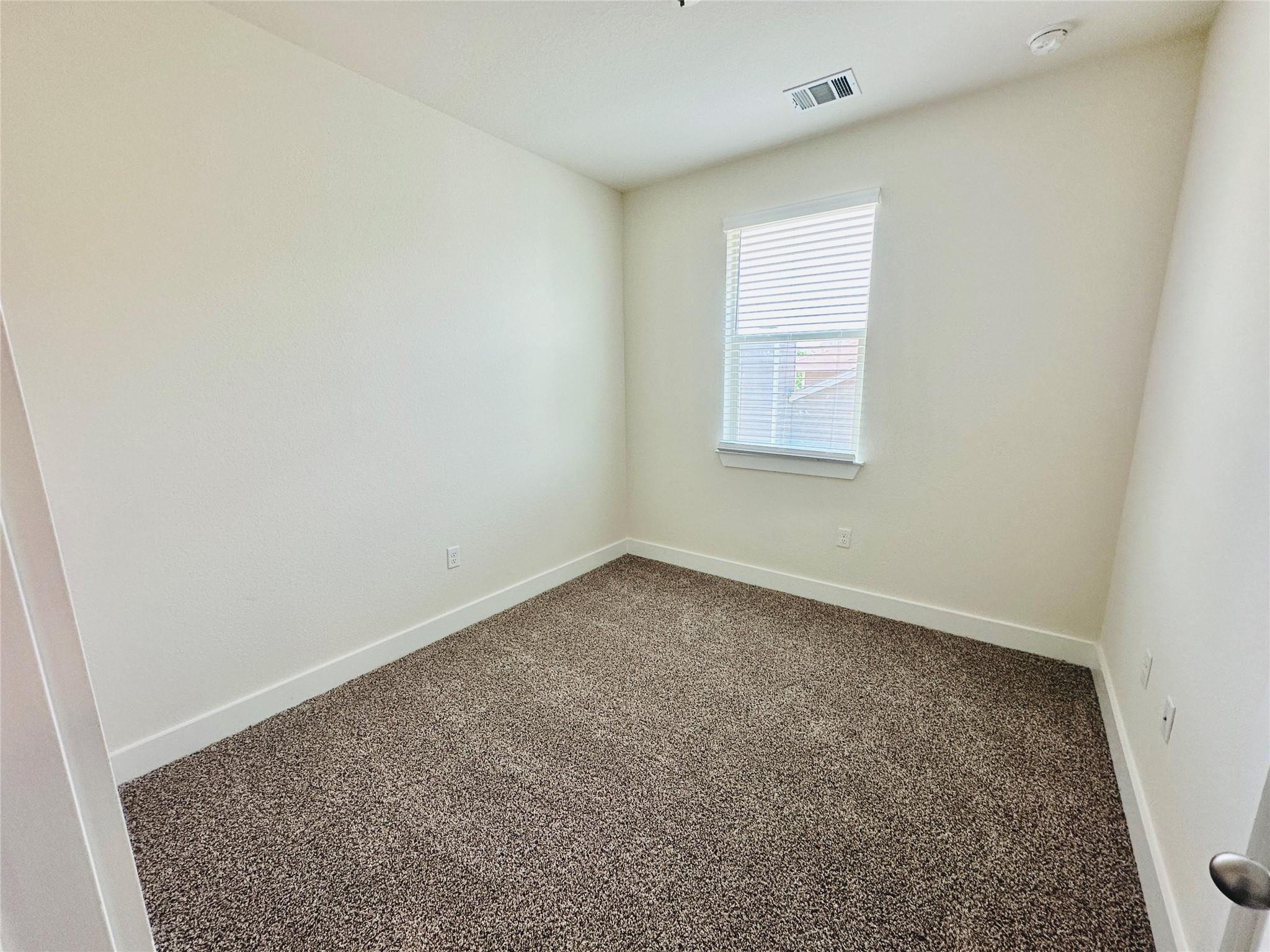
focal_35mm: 14
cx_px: 635
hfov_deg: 102.1
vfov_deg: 85.7
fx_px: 514
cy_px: 476
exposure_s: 1/120
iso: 100
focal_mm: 2.22
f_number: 2.2
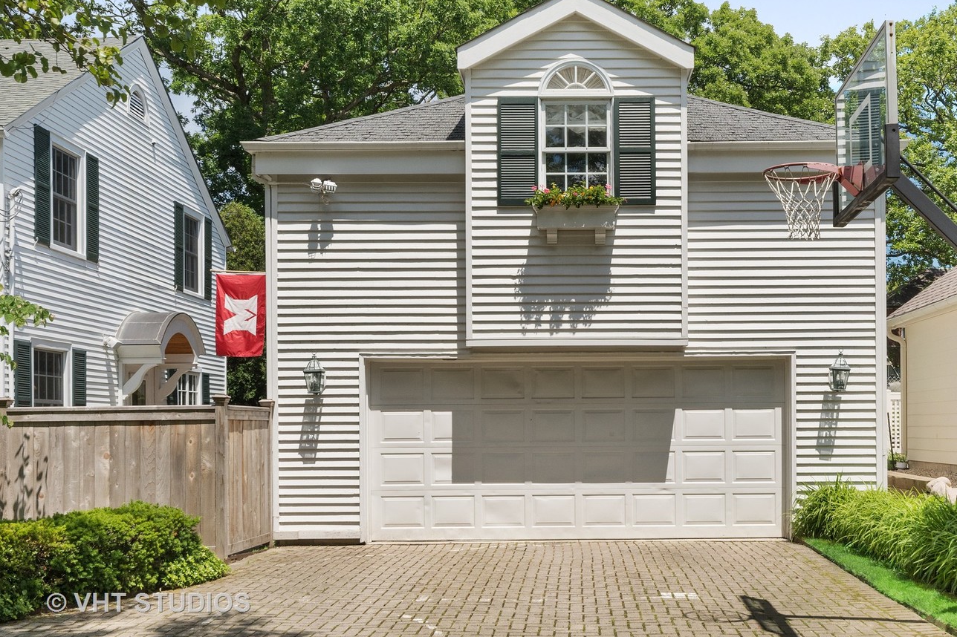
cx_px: 584
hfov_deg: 49.2
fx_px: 1036
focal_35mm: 39
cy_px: 243
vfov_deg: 34.0
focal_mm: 21
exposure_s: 1/640
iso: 200
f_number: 11
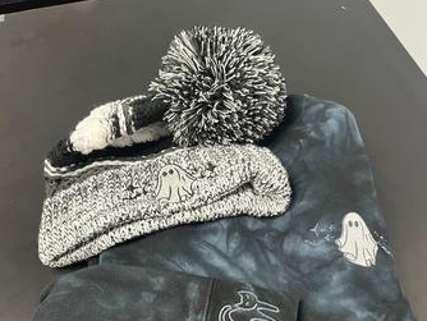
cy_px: 262
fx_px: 432
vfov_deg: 39.0
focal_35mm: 35
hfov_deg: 52.6
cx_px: 214
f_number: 1.6
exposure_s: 1/40
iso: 500
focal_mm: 5.1
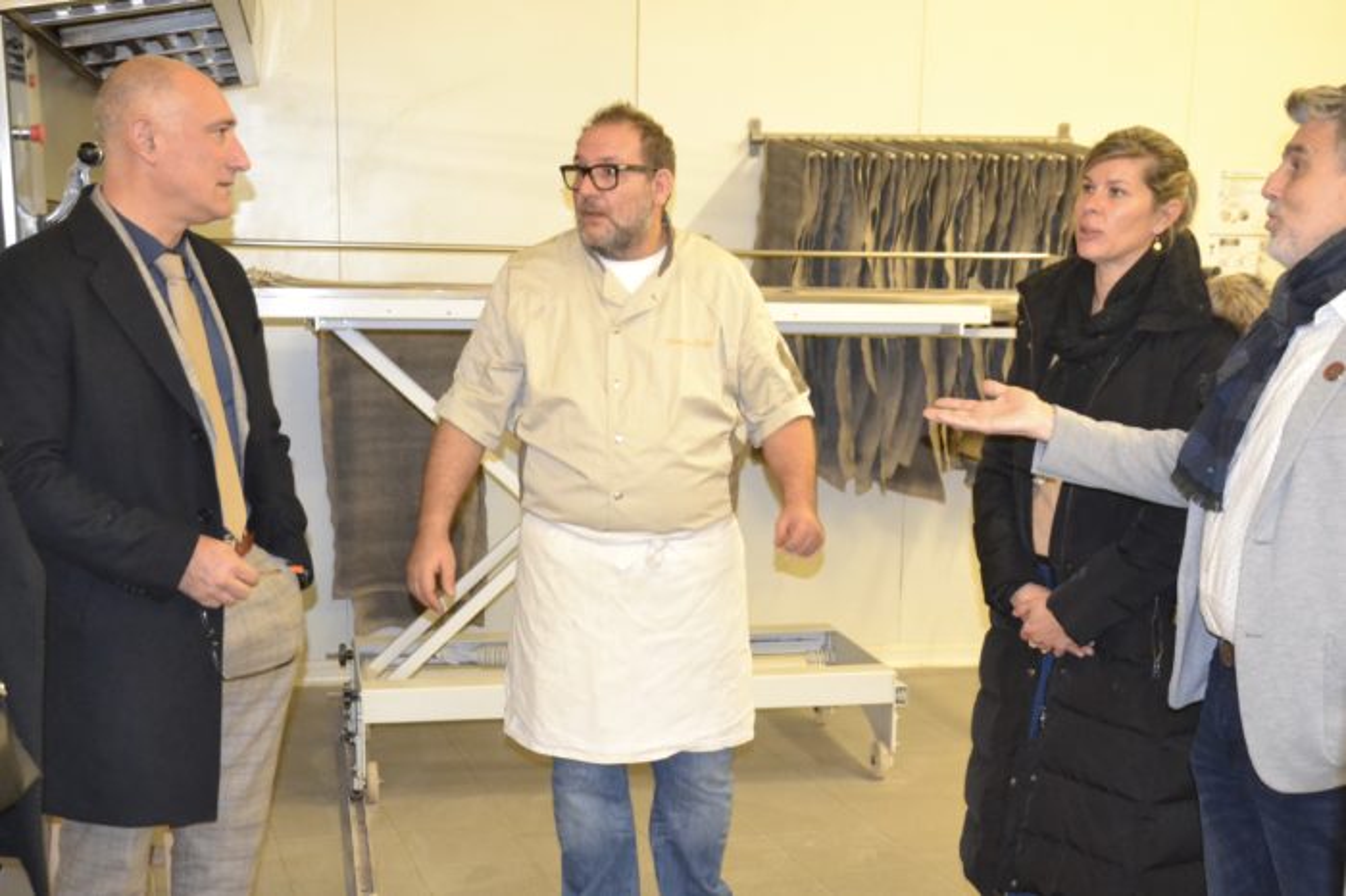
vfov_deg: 34.2
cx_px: 673
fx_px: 1457
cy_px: 448
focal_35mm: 39
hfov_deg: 49.6
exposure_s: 1/60
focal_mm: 26
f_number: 4
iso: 3200
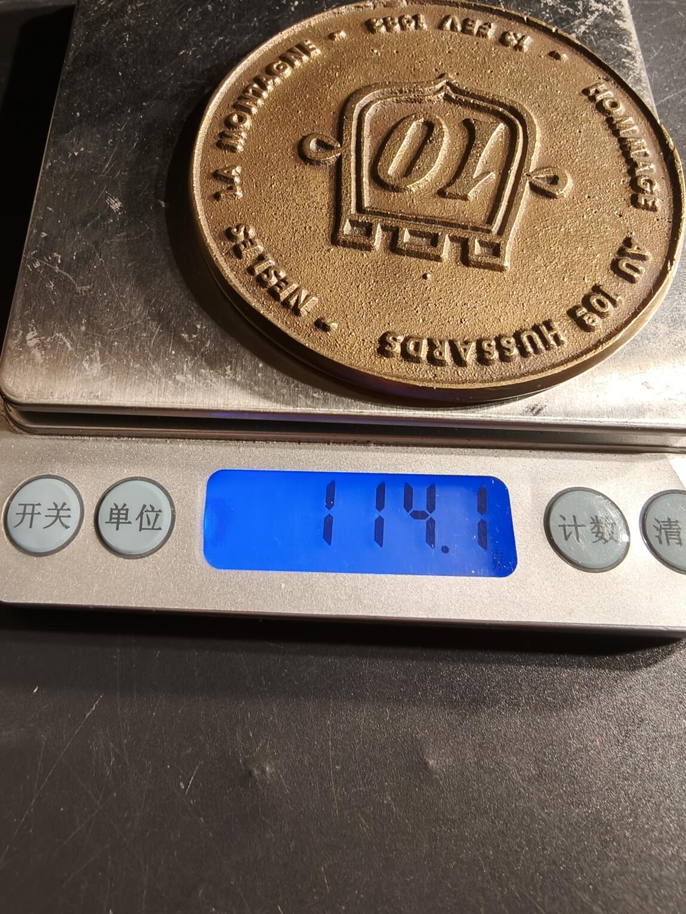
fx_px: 713
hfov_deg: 51.2
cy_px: 470
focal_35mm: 27
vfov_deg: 65.3
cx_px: 384
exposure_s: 1/94
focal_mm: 2.32
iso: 160
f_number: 2
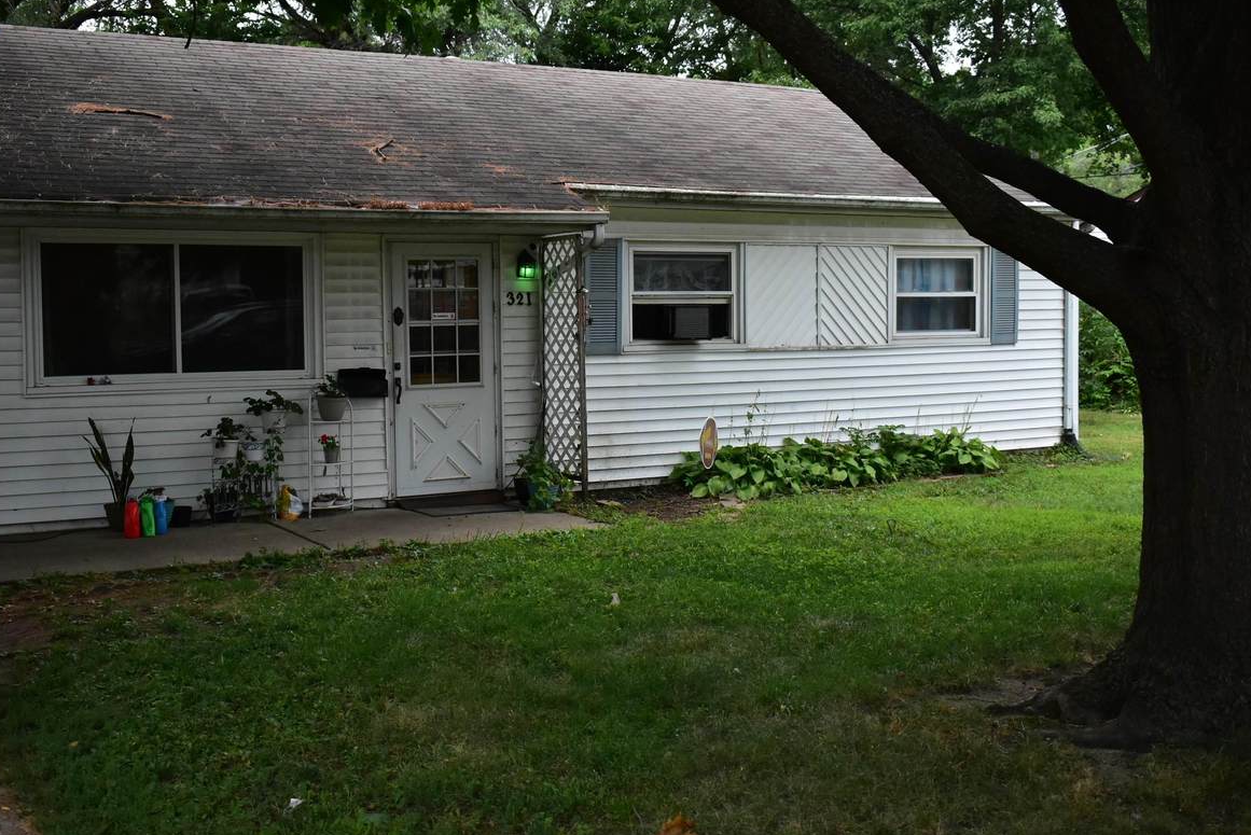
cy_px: 403
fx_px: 1495
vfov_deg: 31.2
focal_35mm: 43
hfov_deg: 45.4
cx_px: 578
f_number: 5
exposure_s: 1/1600
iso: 2000
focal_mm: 26
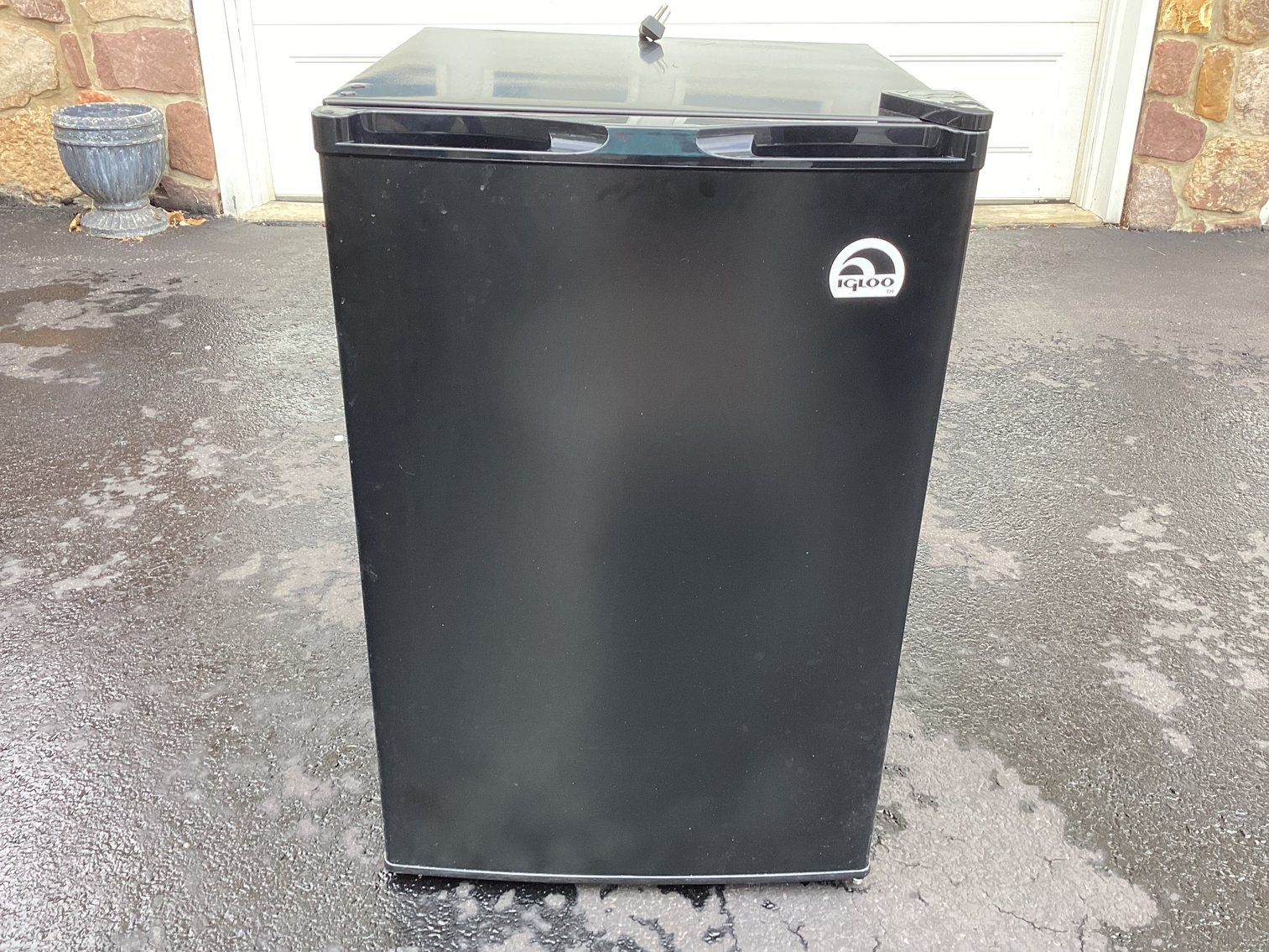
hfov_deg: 58.3
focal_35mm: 31
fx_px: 1137
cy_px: 476
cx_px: 634
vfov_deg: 45.4
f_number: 2.4
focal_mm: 3.3
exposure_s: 1/120
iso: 50
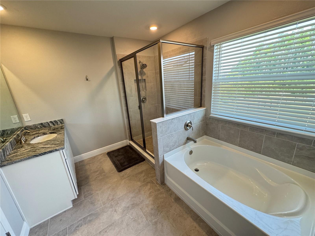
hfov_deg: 102.1
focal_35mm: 14
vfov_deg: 85.7
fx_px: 127
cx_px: 158
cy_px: 118
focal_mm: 2.22
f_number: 2.2
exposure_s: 1/120
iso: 250
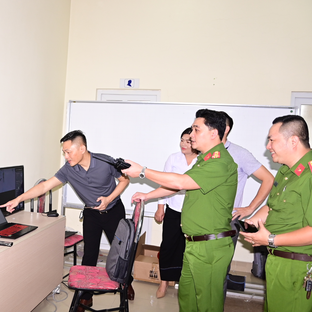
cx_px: 82
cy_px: 157
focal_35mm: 35
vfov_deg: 47.2
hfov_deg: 45.7
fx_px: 357
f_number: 4
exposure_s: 1/200
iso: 800
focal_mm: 18
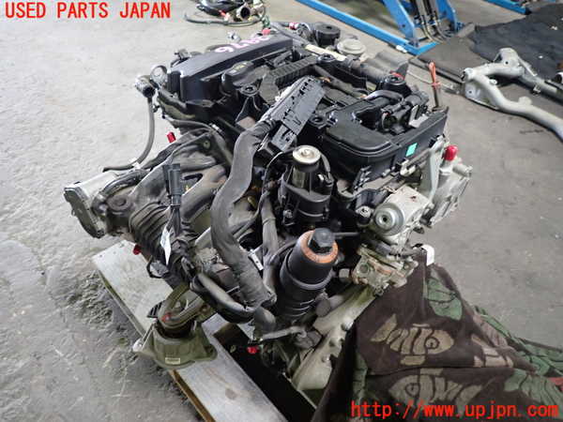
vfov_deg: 54.9
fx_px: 407
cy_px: 211
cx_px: 282
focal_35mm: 25
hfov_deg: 69.4
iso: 320
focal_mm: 4.5
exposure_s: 1/30
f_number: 2
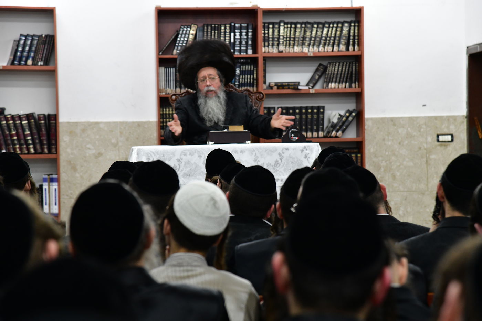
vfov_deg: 11.4
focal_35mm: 120
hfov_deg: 17.1
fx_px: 1606
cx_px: 241
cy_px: 160
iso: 2500
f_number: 5.6
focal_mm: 120
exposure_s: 1/100
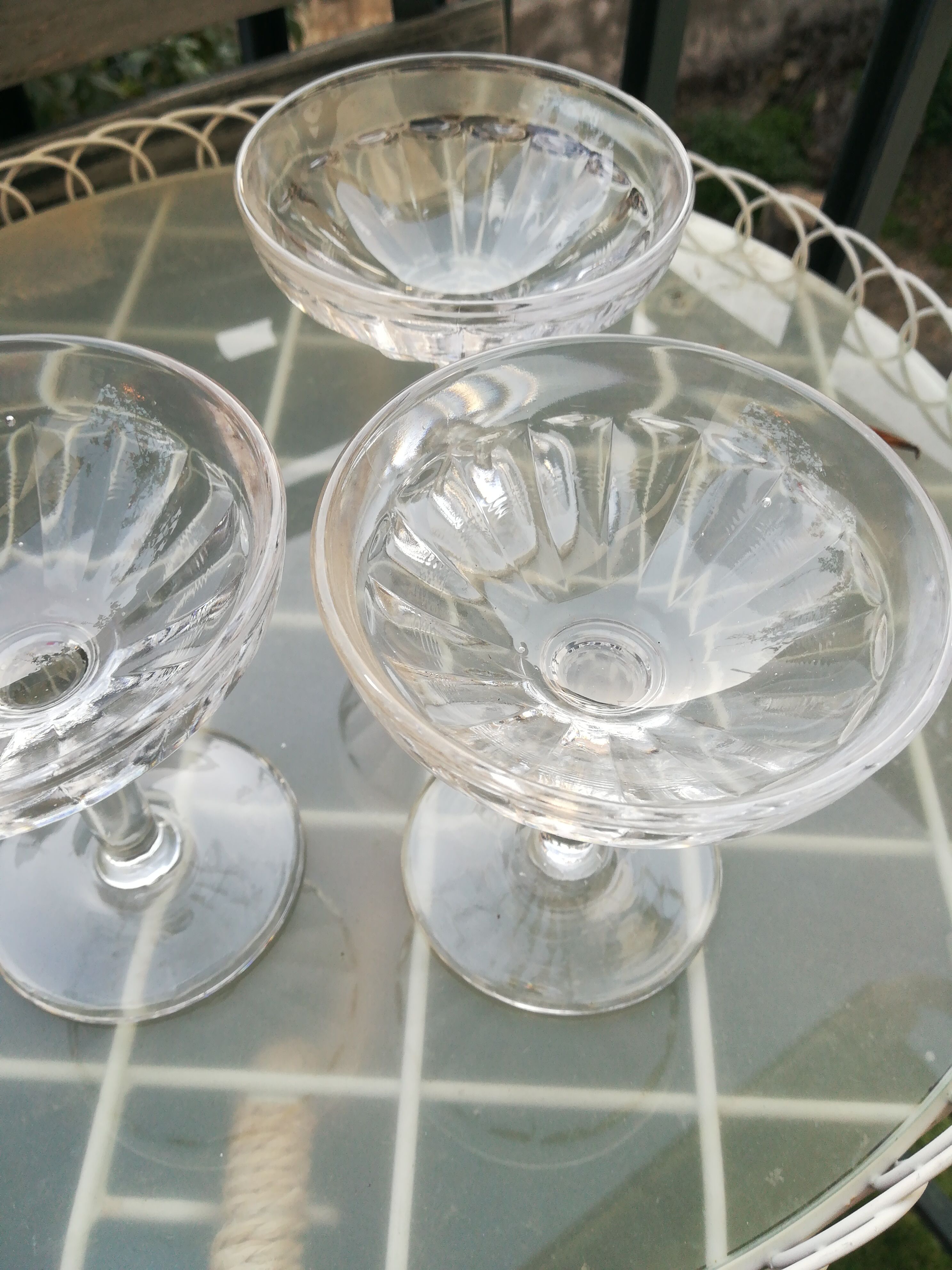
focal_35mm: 26
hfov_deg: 53.1
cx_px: 476
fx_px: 953
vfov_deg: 67.3
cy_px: 635
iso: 64
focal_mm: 3.83
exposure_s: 1/50
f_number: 2.2
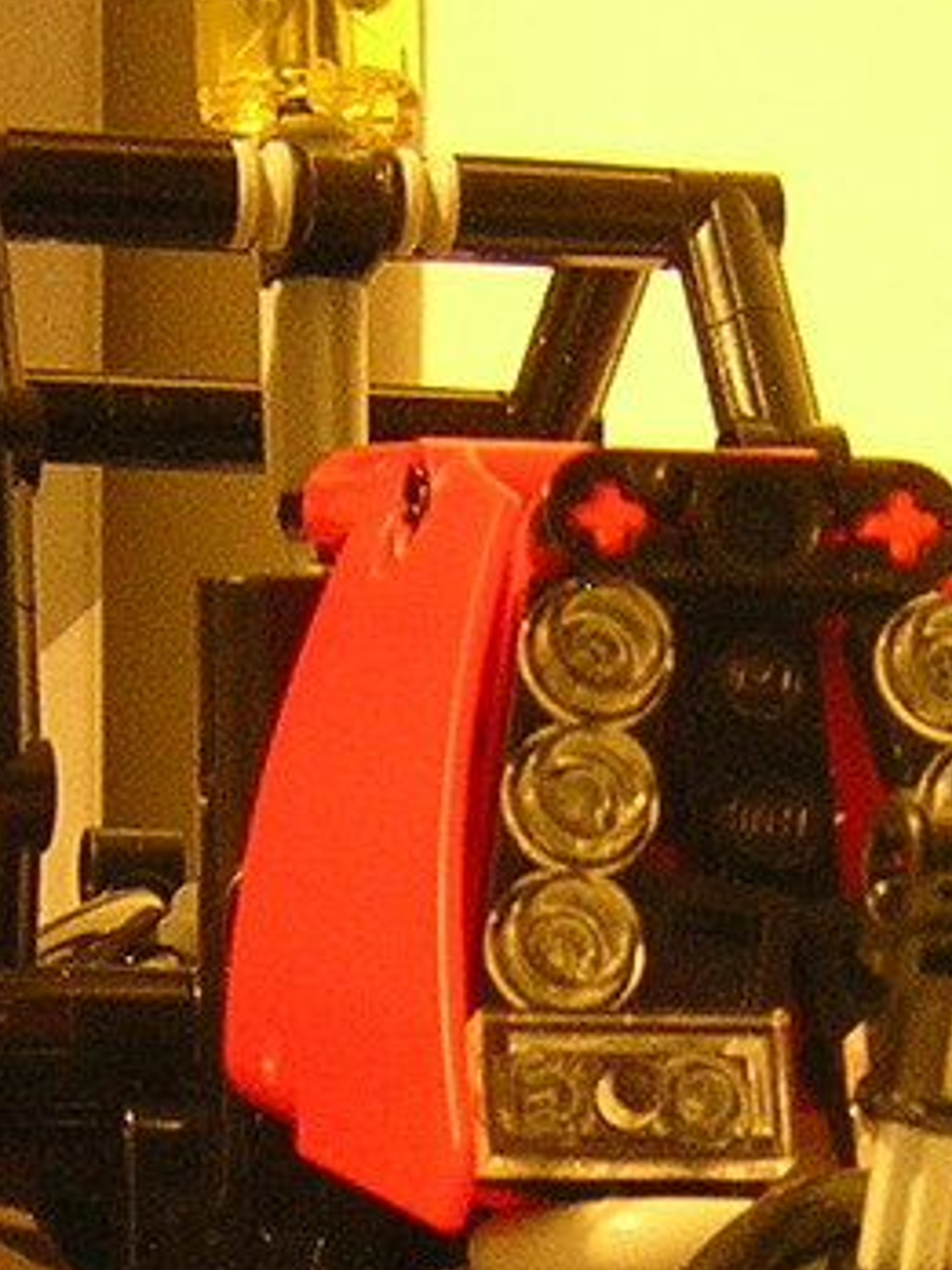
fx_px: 4547
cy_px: 1230
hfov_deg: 12.0
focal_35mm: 124
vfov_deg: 15.6
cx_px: 438
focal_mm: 4.7
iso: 400
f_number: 2.6
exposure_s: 1/2.4
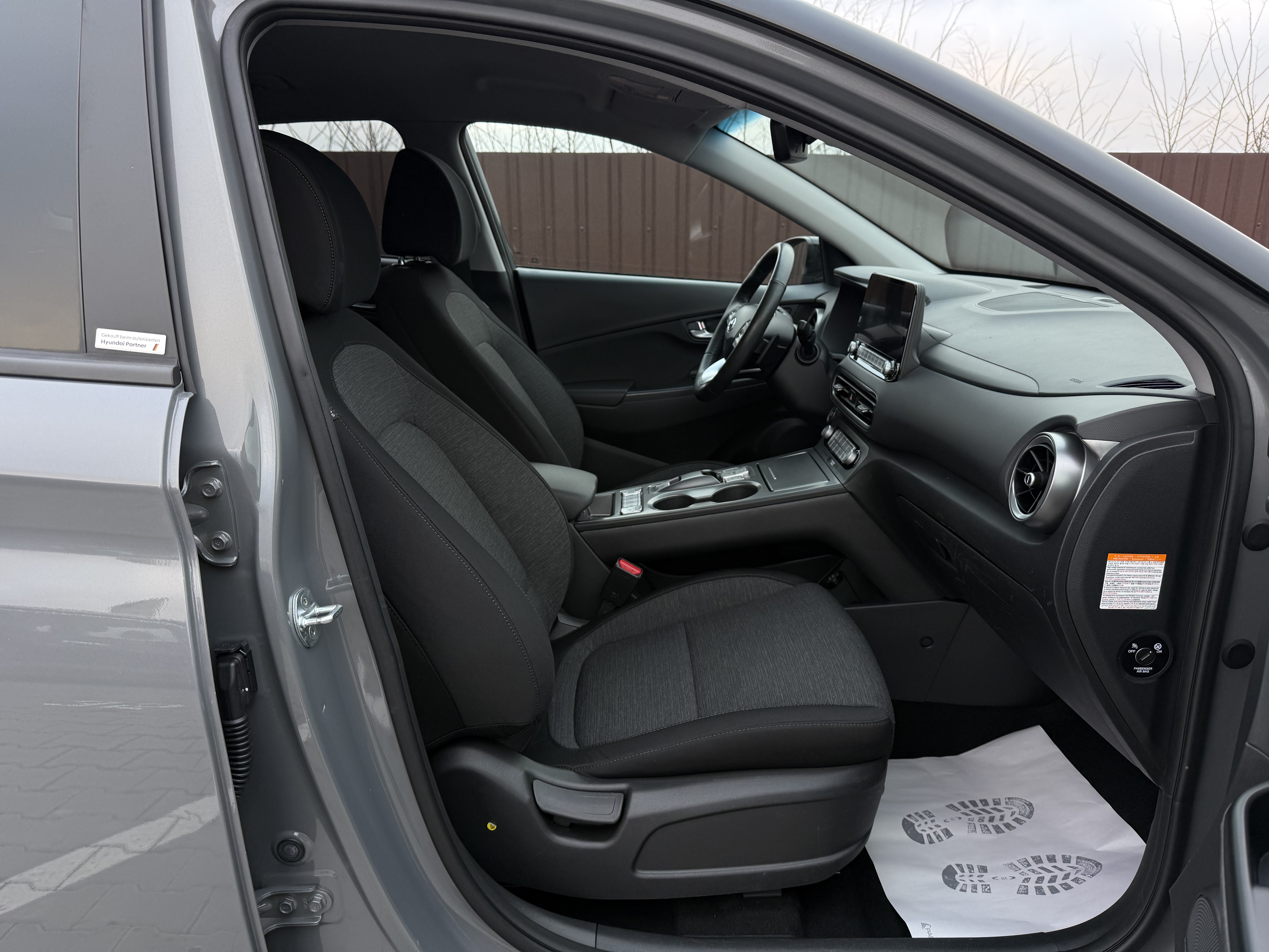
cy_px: 476
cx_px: 634
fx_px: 880
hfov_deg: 71.6
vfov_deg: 56.8
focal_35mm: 24
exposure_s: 1/121
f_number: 1.78
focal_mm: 6.76
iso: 80
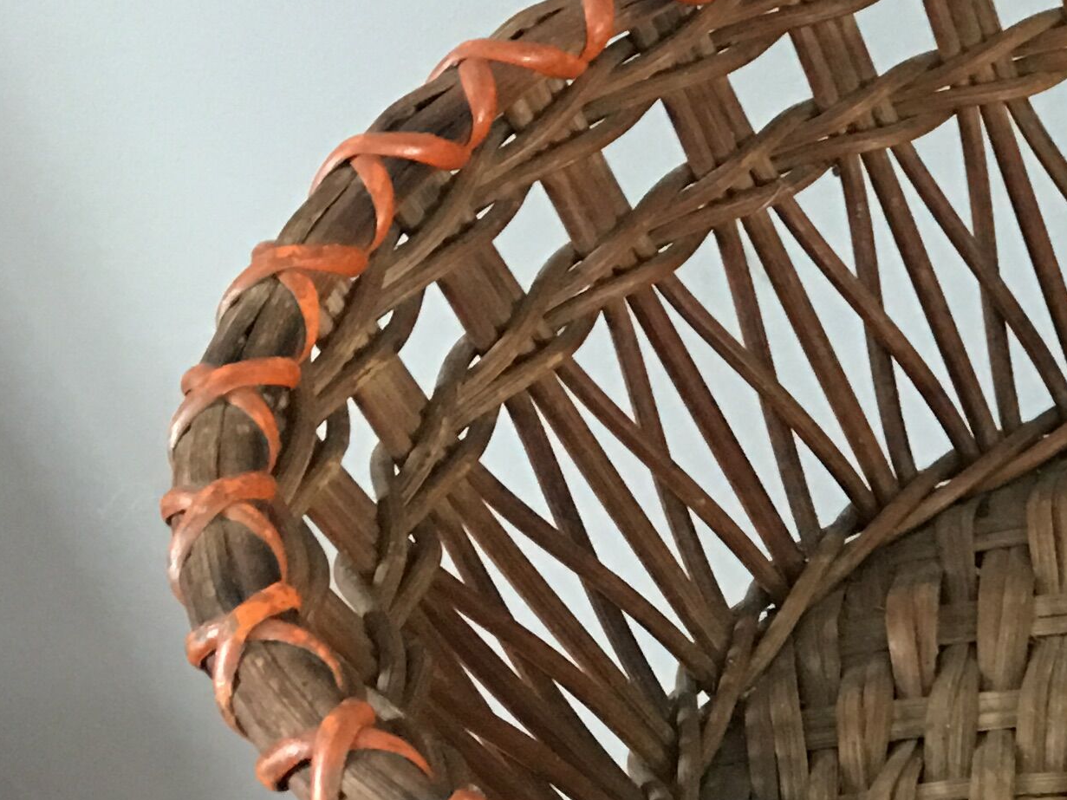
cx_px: 1647
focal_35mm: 95
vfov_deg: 15.2
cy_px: 825
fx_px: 2928
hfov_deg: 18.2
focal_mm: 4.15
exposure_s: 1/8
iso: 100
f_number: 2.2
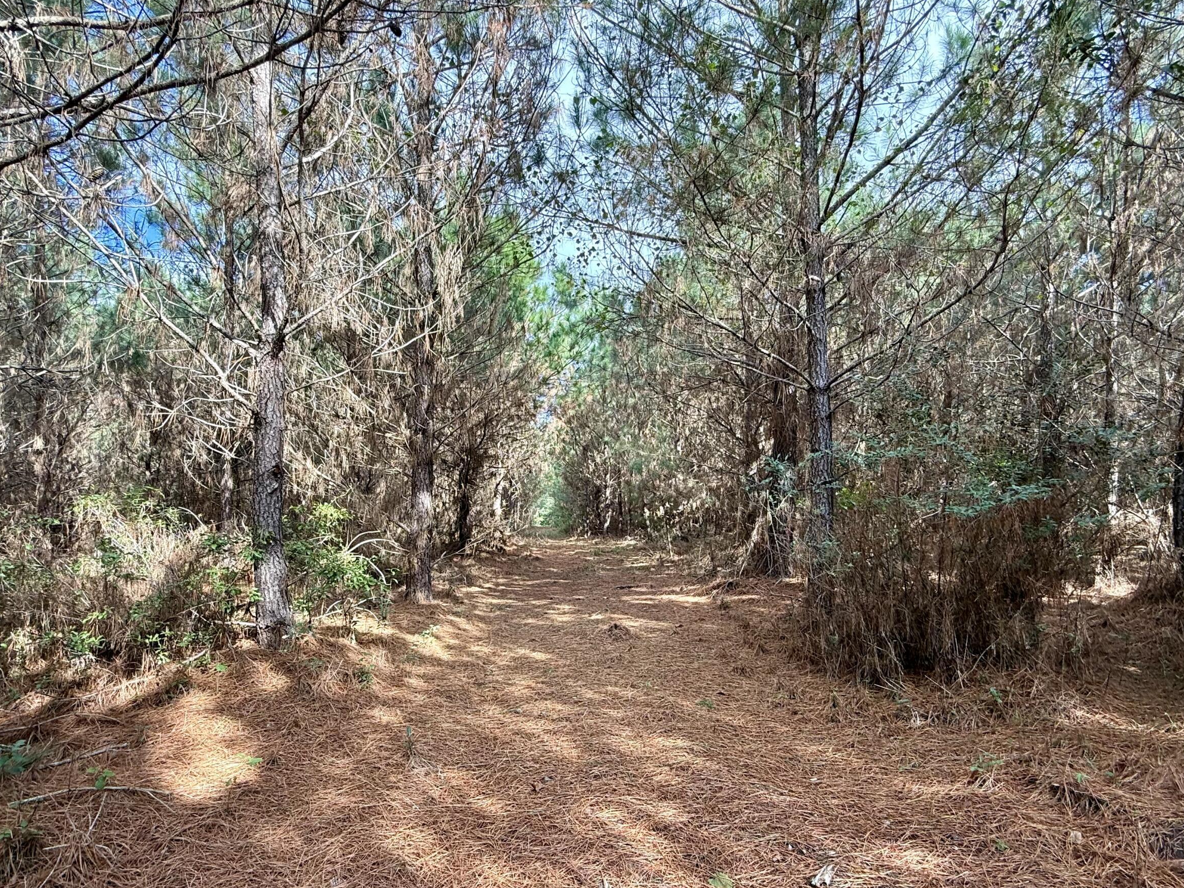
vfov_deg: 71.2
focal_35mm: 18
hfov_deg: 87.7
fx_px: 616
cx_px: 571
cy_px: 509
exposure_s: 1/140
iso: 50
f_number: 2.2
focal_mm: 2.22
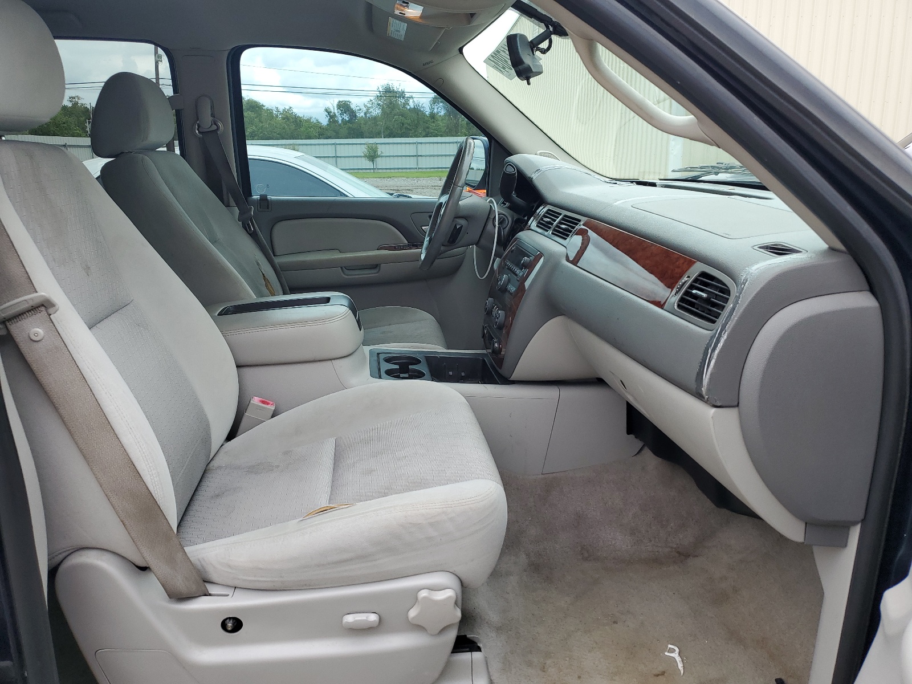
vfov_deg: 53.1
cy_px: 342
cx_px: 456
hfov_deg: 67.3
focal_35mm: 26
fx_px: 685
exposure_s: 1/714
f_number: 1.5
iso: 50
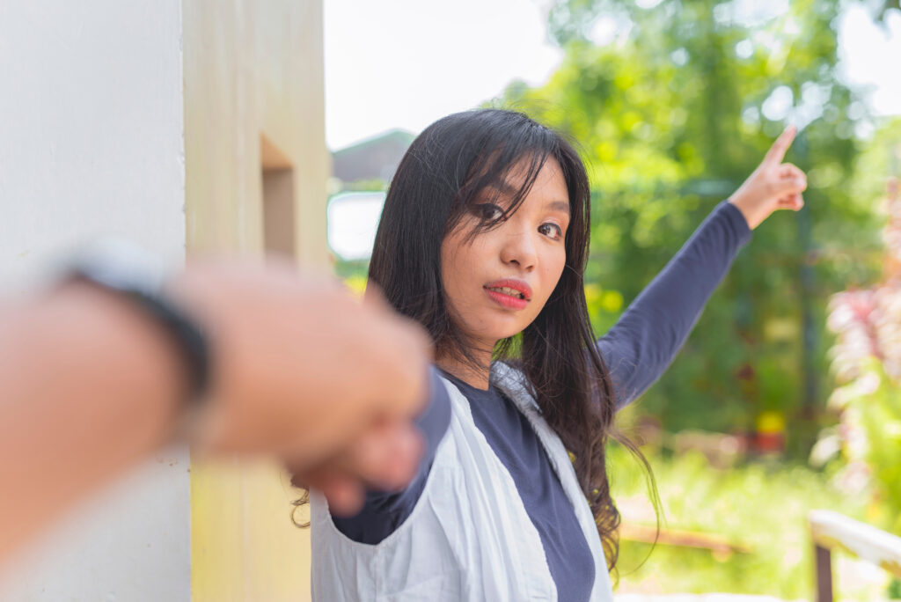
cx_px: 450
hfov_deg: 39.6
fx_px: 1252
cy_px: 301
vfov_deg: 27.0
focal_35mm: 50
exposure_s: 1/400
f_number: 1.8
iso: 200
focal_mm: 50
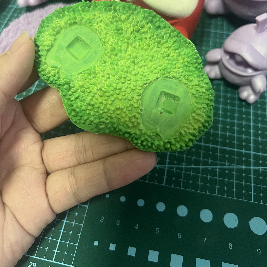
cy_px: 106
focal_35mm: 31
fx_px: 271
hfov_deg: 52.5
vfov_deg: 52.2
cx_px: 133
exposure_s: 1/55
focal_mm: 5.7
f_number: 1.5
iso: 500
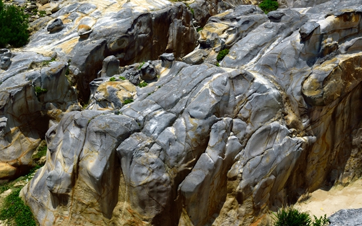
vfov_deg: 28.5
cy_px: 94
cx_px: 128
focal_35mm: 45
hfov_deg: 43.9
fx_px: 444
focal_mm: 24
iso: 160
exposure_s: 1/160
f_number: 14
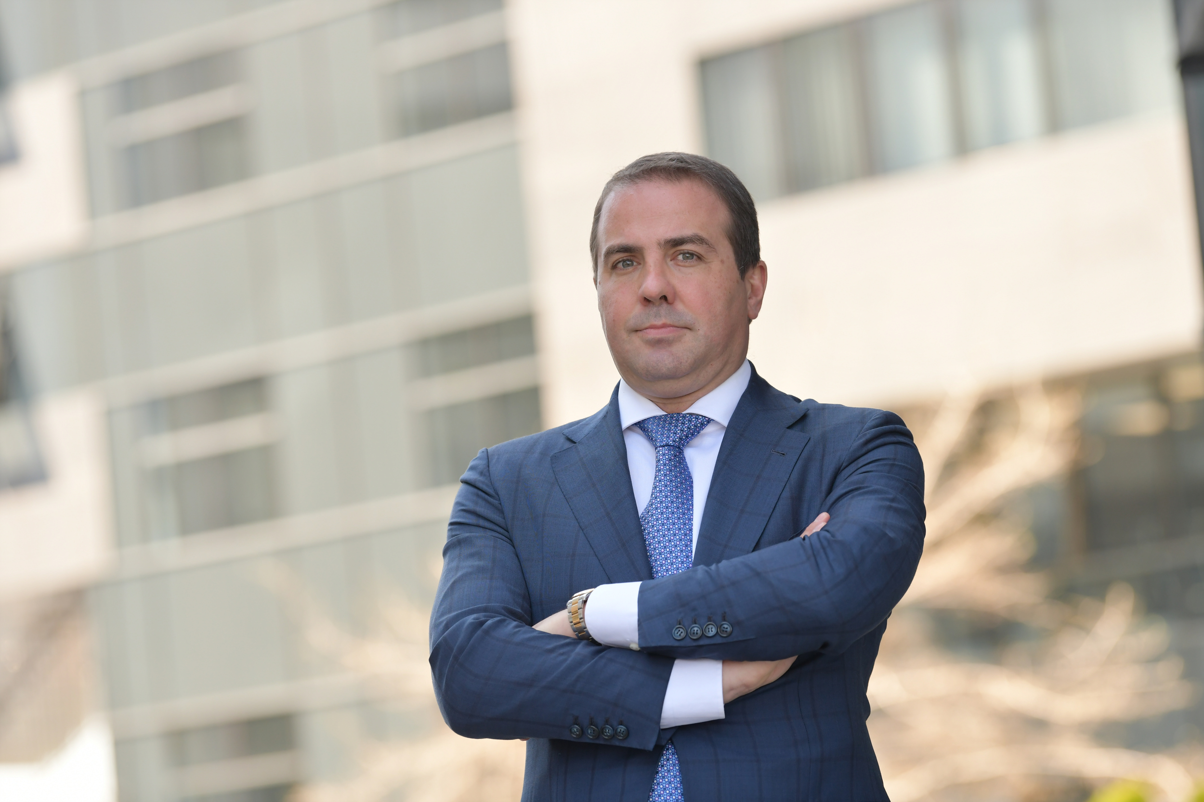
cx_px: 602
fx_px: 4848
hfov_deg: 14.2
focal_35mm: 145
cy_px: 401
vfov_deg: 9.5
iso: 640
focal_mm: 145
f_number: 4
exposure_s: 1/800
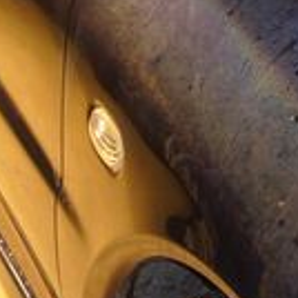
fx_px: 1441
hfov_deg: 11.8
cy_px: -44
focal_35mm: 148
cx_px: 133
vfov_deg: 11.6
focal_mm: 5.8
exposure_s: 1/8
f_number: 2.8
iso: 80
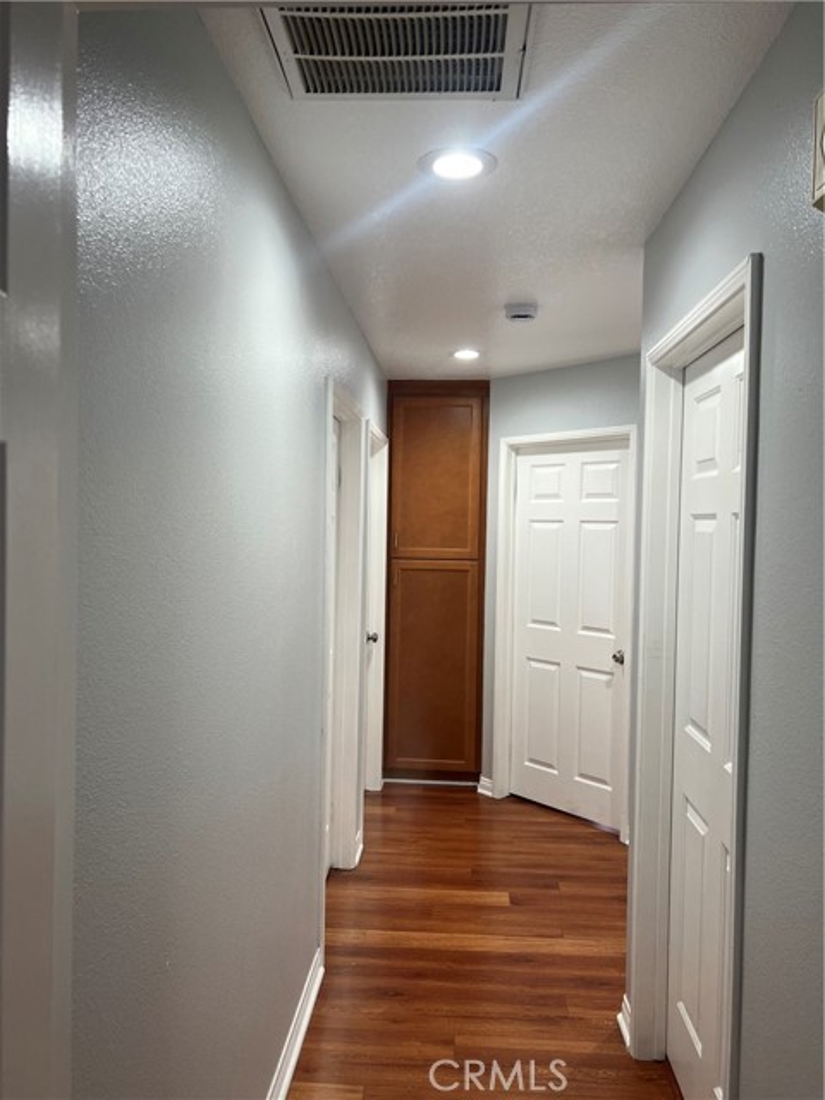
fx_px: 826
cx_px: 412
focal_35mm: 26
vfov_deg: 67.3
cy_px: 550
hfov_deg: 53.1
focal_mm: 5.7
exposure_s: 1/120
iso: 125
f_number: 1.5
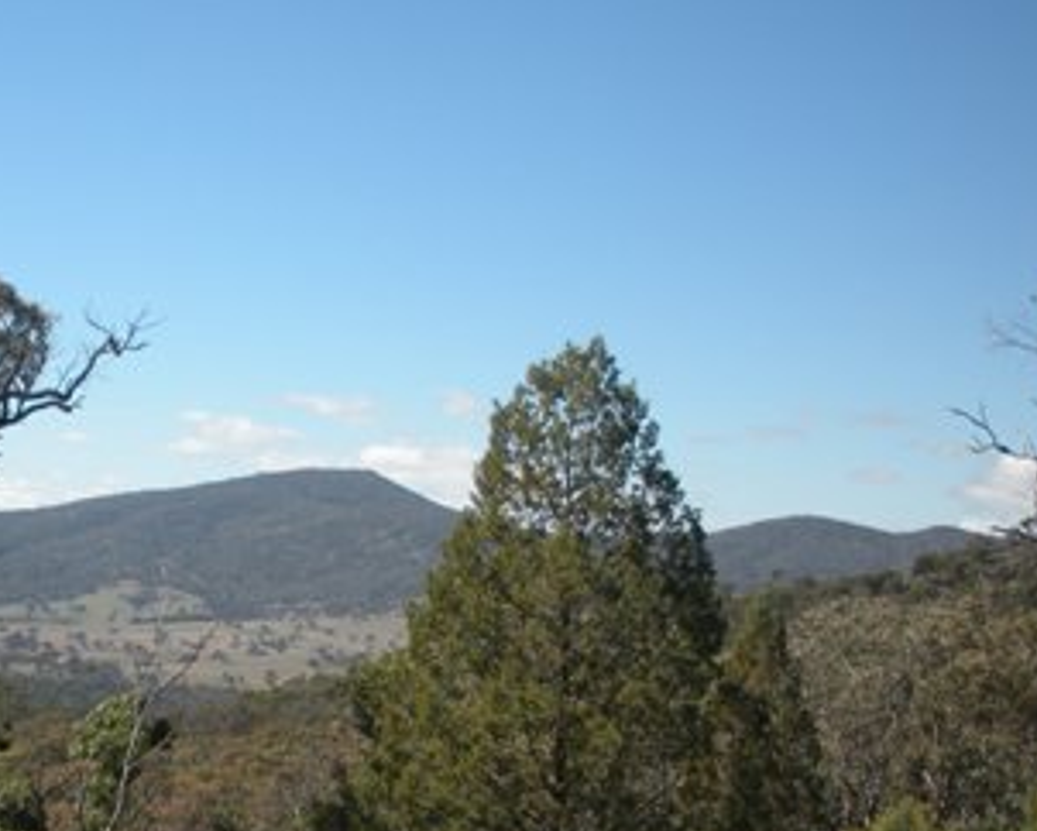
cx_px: 299
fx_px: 1873
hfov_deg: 30.6
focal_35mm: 61
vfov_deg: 24.7
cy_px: 630
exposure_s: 1/583
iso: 64
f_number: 3.5
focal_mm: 6.3
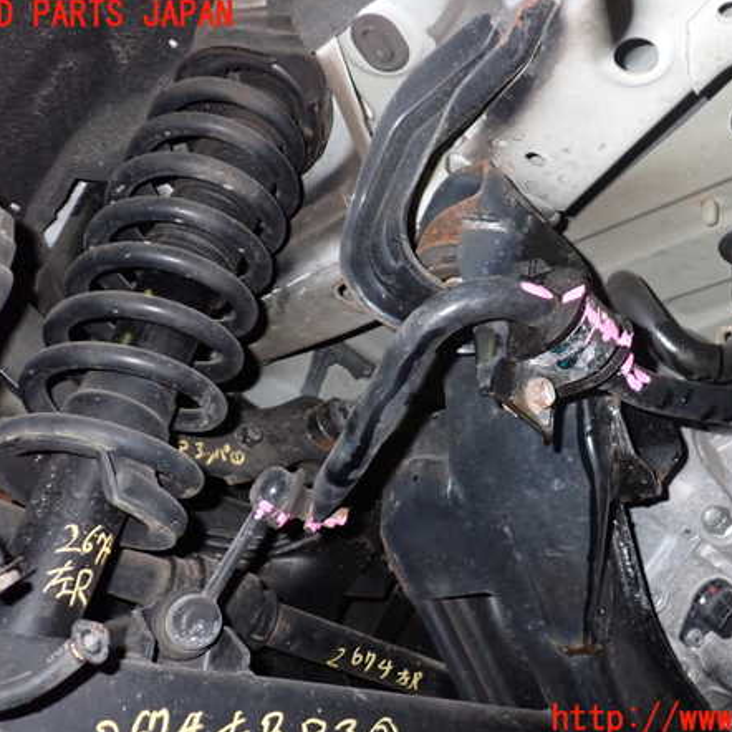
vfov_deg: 46.0
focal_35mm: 36
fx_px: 861
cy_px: 368
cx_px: 429
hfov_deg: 45.9
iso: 800
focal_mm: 5.4
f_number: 6.3
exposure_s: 1/30
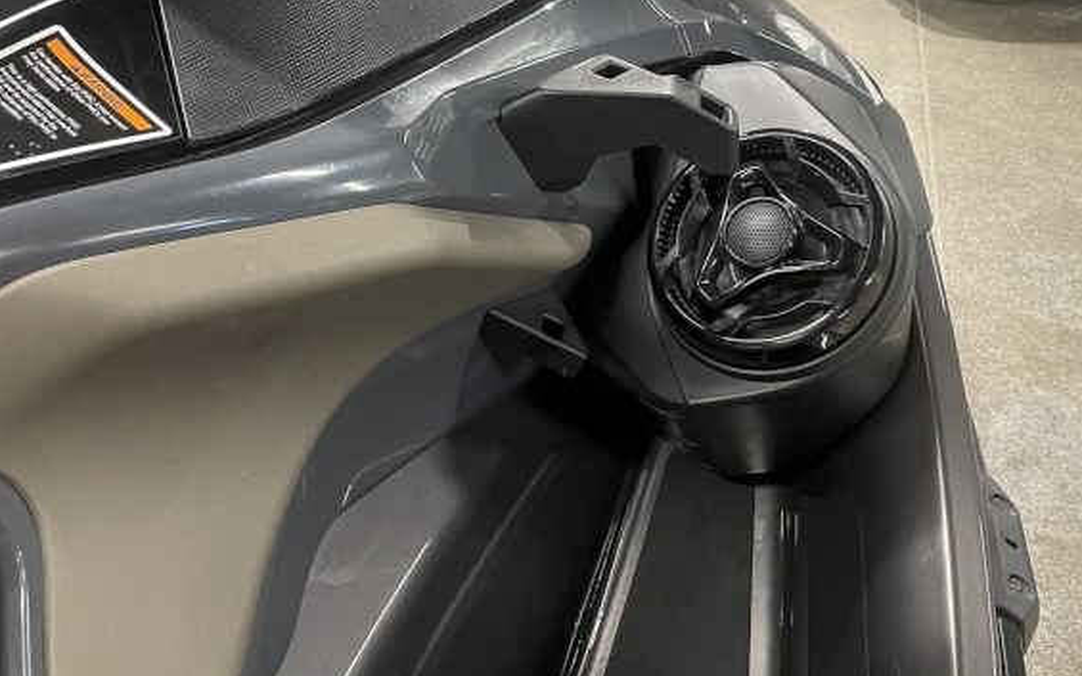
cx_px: 640
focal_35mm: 39
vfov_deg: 32.2
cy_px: 170
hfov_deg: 50.1
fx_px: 1150
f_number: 1.6
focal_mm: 4.2
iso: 400
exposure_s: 1/60
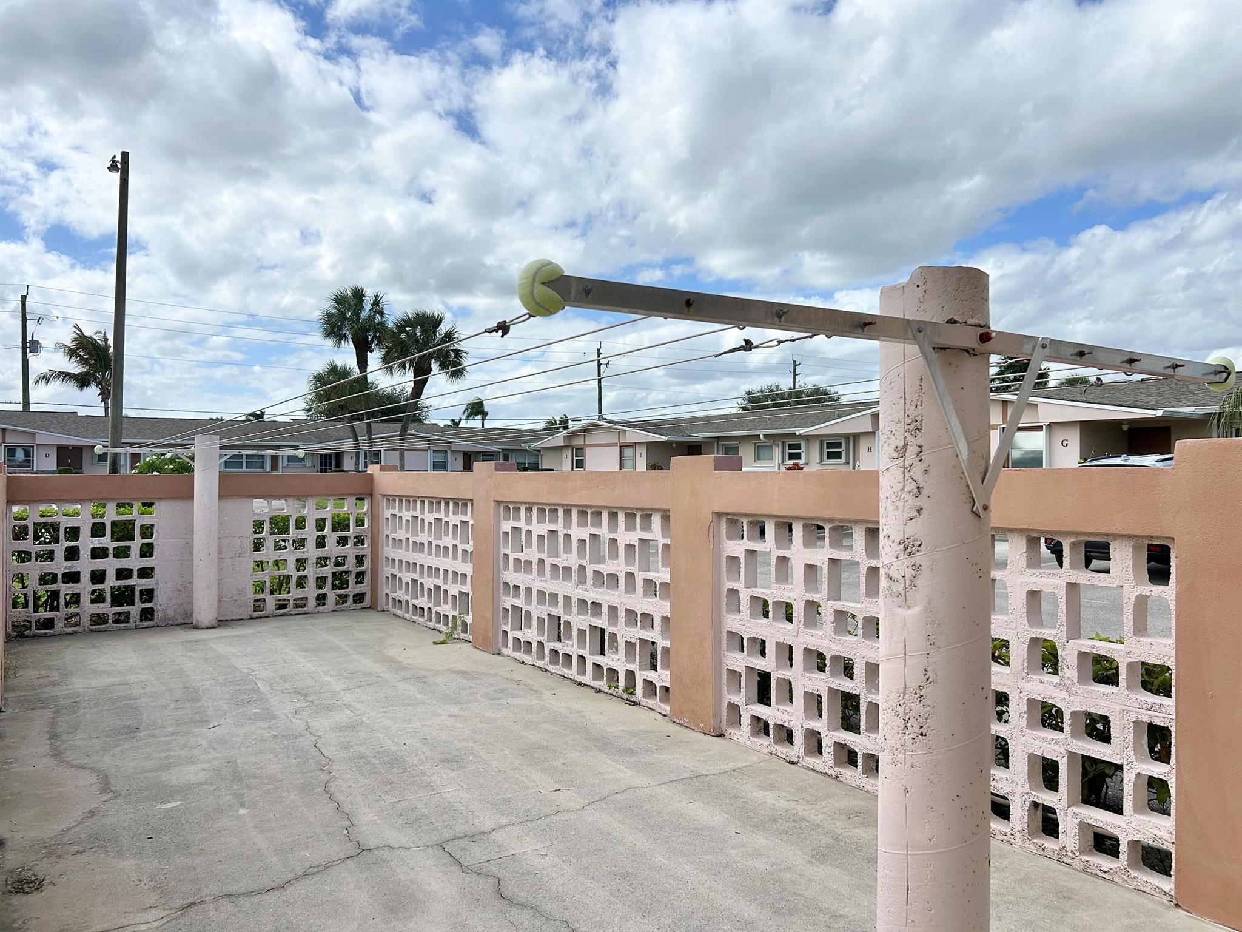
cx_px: 621
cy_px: 466
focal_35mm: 26
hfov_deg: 67.3
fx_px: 933
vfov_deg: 53.1
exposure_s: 1/6211
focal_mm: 5.7
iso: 50
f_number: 1.5
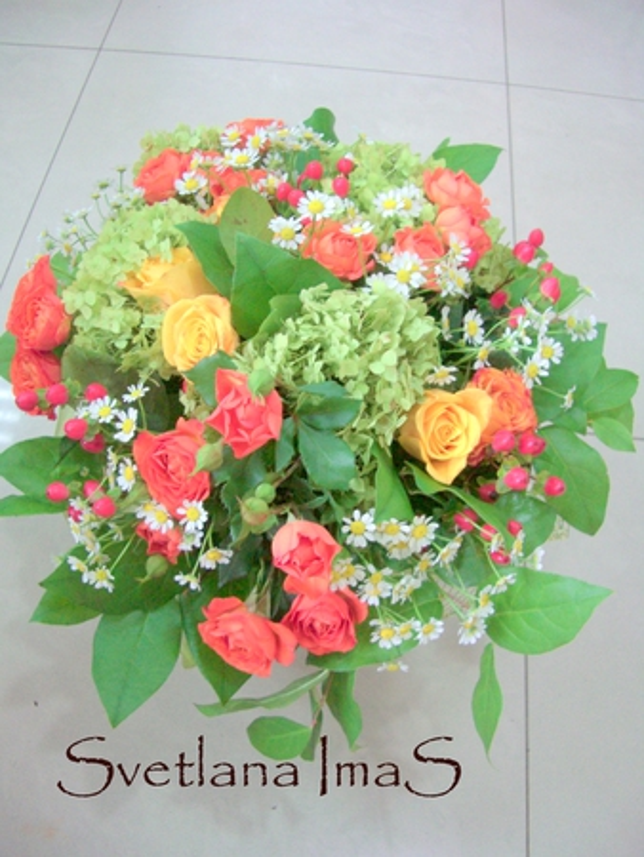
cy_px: 428
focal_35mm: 38
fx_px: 942
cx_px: 322
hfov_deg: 37.8
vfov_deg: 49.0
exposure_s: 1/20
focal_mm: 7.9
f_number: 2.8
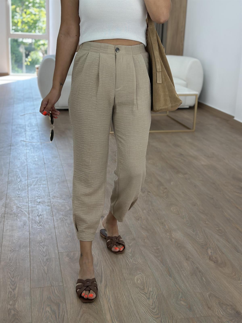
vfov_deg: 39.7
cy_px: 162
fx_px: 447
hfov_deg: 30.3
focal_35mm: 48
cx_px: 121
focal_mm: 6.86
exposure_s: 1/282
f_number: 1.78
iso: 80
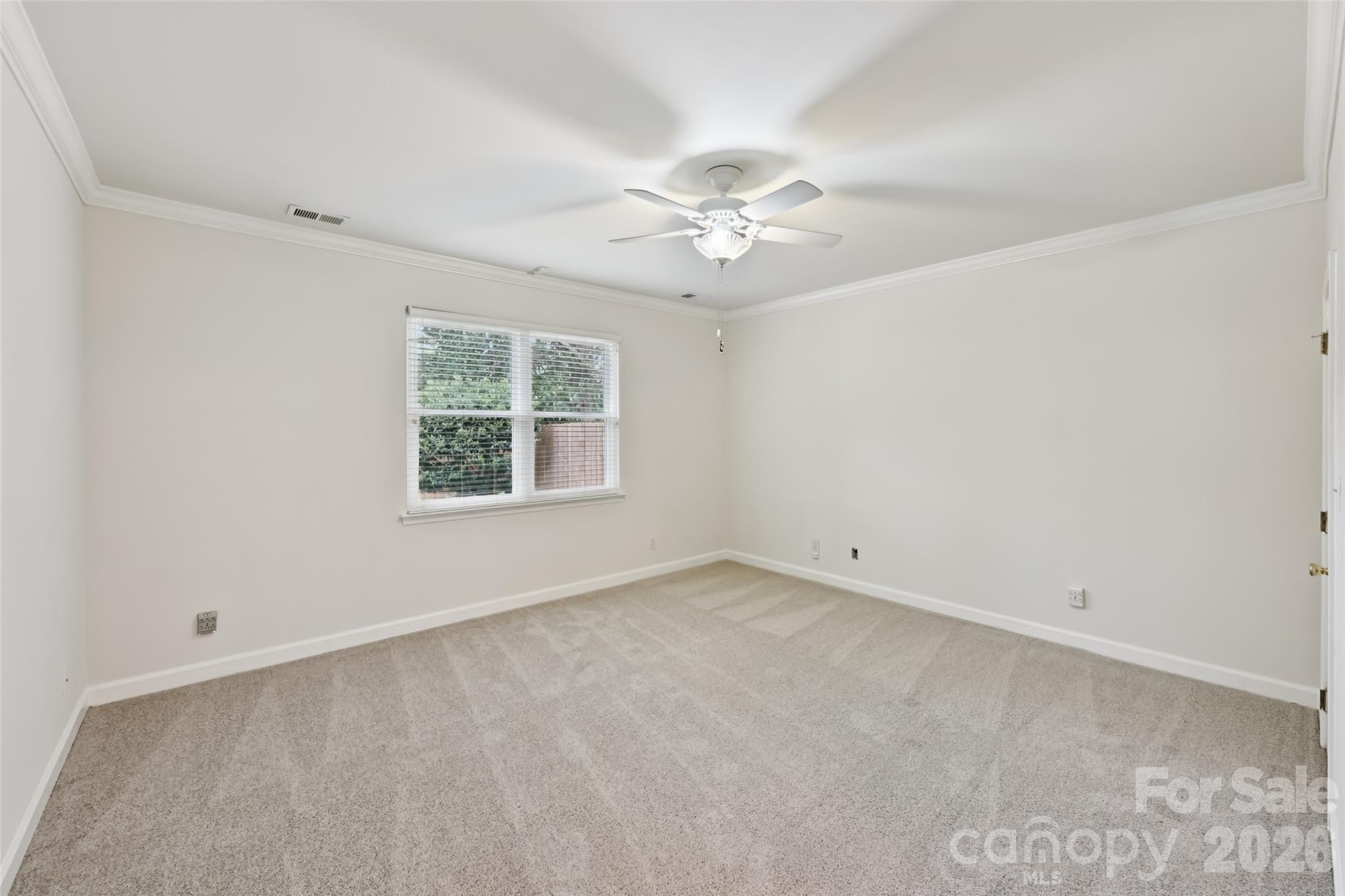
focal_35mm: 14
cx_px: 672
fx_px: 523
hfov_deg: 104.3
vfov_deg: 81.2
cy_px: 448
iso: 400
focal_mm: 14
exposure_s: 1/10
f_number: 8
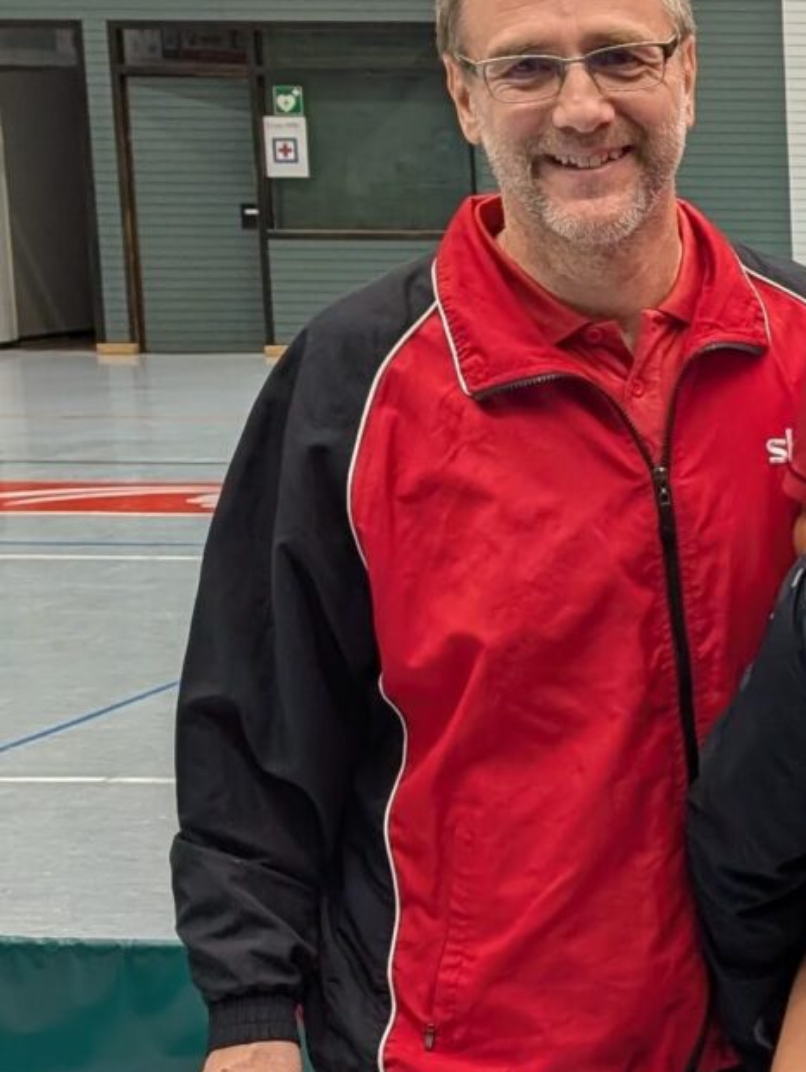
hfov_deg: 13.2
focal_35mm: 99
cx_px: 1526
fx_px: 3068
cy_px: 706
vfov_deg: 19.8
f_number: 1.68
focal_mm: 6.9
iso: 30
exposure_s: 1/60.2
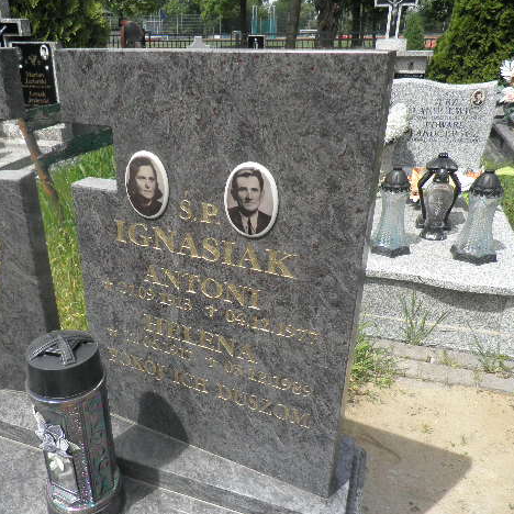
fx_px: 487
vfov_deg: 55.6
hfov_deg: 55.2
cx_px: 205
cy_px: 258
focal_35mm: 29
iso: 64
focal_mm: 4.3
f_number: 8.3
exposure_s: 1/100
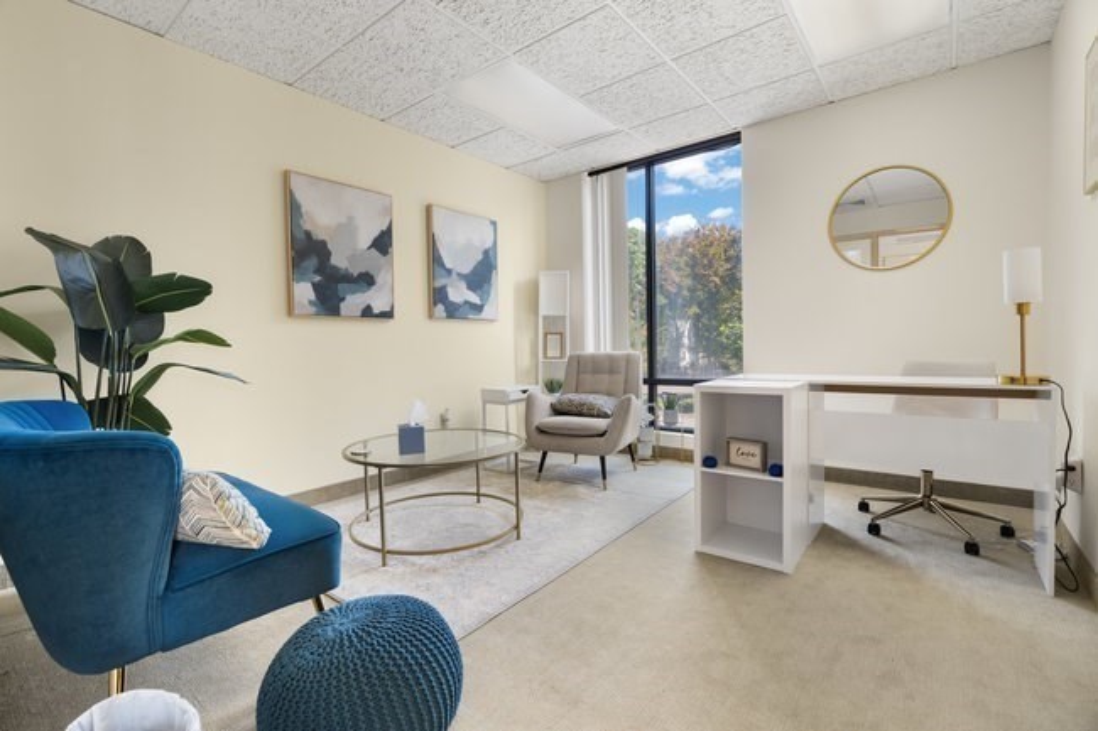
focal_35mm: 16
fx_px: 488
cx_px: 549
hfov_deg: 96.8
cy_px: 366
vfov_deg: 73.7
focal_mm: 16
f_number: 8
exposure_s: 1/2.5
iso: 200
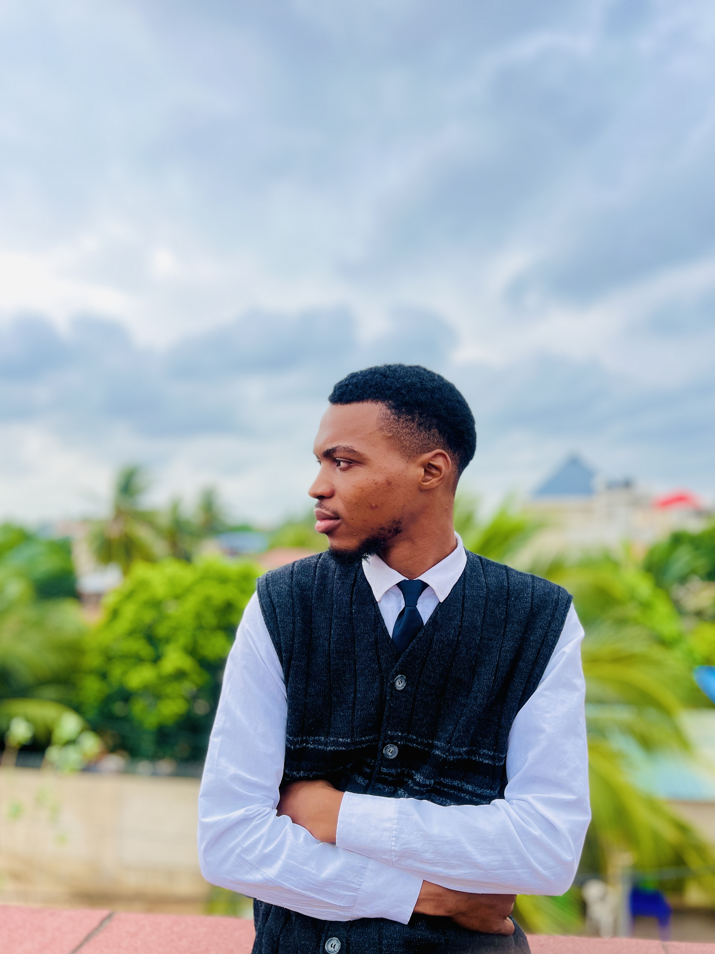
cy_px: 477
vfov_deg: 67.3
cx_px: 358
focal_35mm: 26
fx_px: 716
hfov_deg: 53.1
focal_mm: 5.1
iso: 50
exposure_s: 1/2571
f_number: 1.6
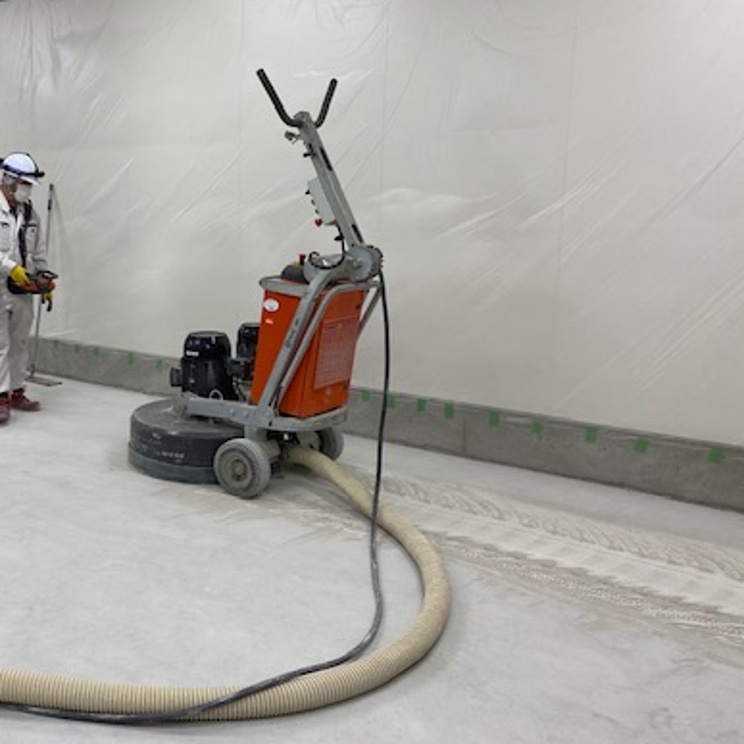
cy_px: 342
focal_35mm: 38
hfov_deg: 42.5
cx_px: 186
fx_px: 924
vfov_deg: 43.8
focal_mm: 4.25
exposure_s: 1/121
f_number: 1.8
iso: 64
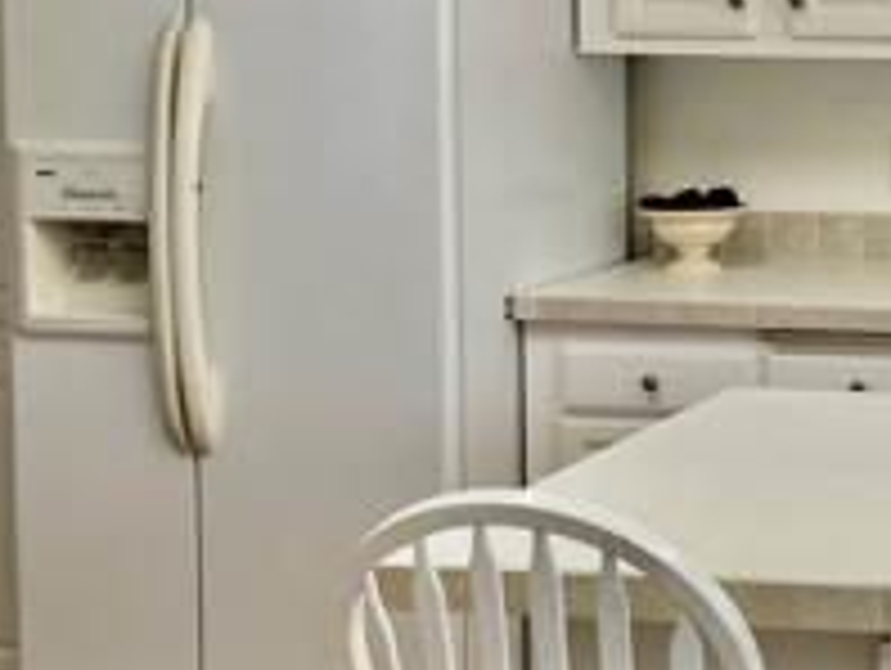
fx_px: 2165
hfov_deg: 20.5
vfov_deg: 17.5
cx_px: 1260
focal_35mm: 84
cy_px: 139
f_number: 1.6
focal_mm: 5.1
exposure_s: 1/120
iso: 80
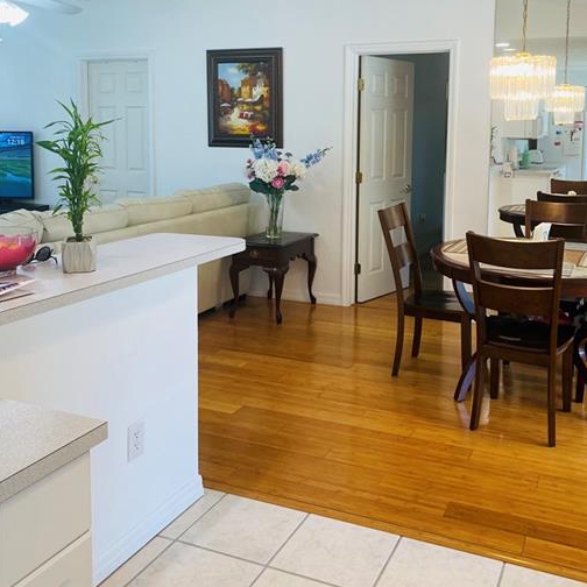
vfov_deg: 46.5
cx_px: 333
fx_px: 671
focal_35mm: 35
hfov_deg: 47.1
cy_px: 196
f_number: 1.8
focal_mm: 4.25
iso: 125
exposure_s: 1/120
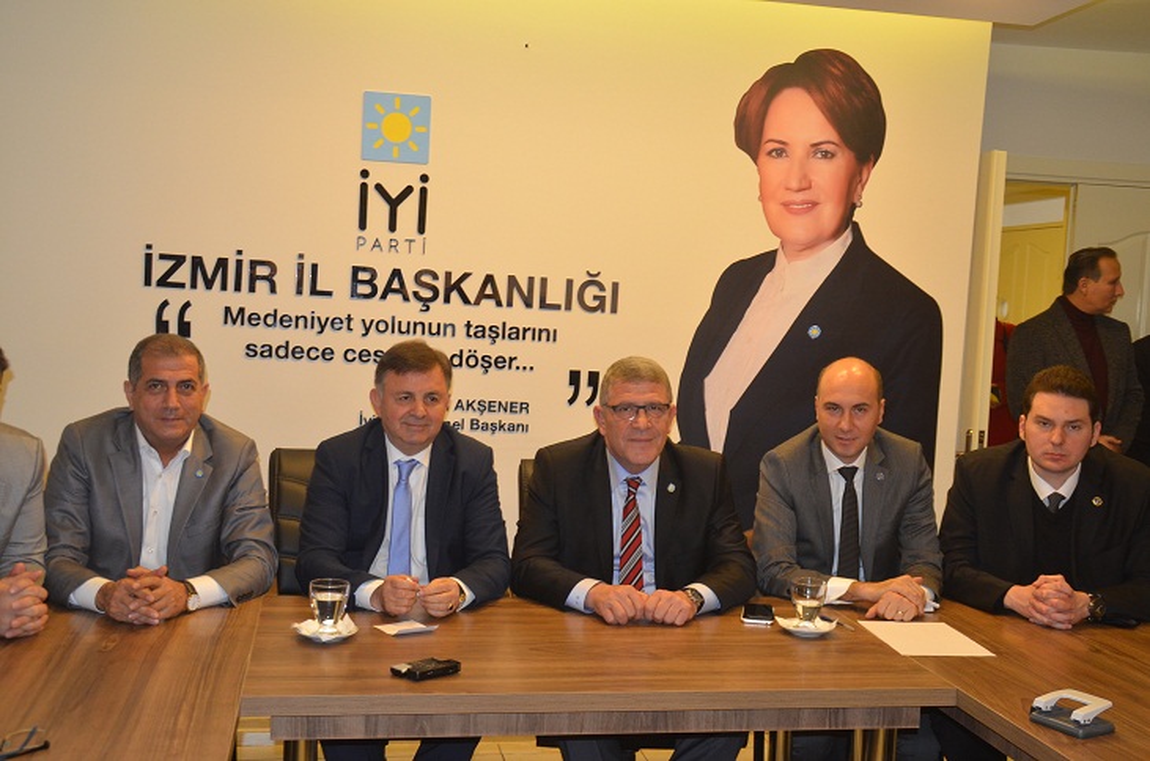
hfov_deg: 46.5
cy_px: 380
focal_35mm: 42
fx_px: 1339
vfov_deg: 31.7
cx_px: 575
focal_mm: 28
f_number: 4
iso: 800
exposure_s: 1/60
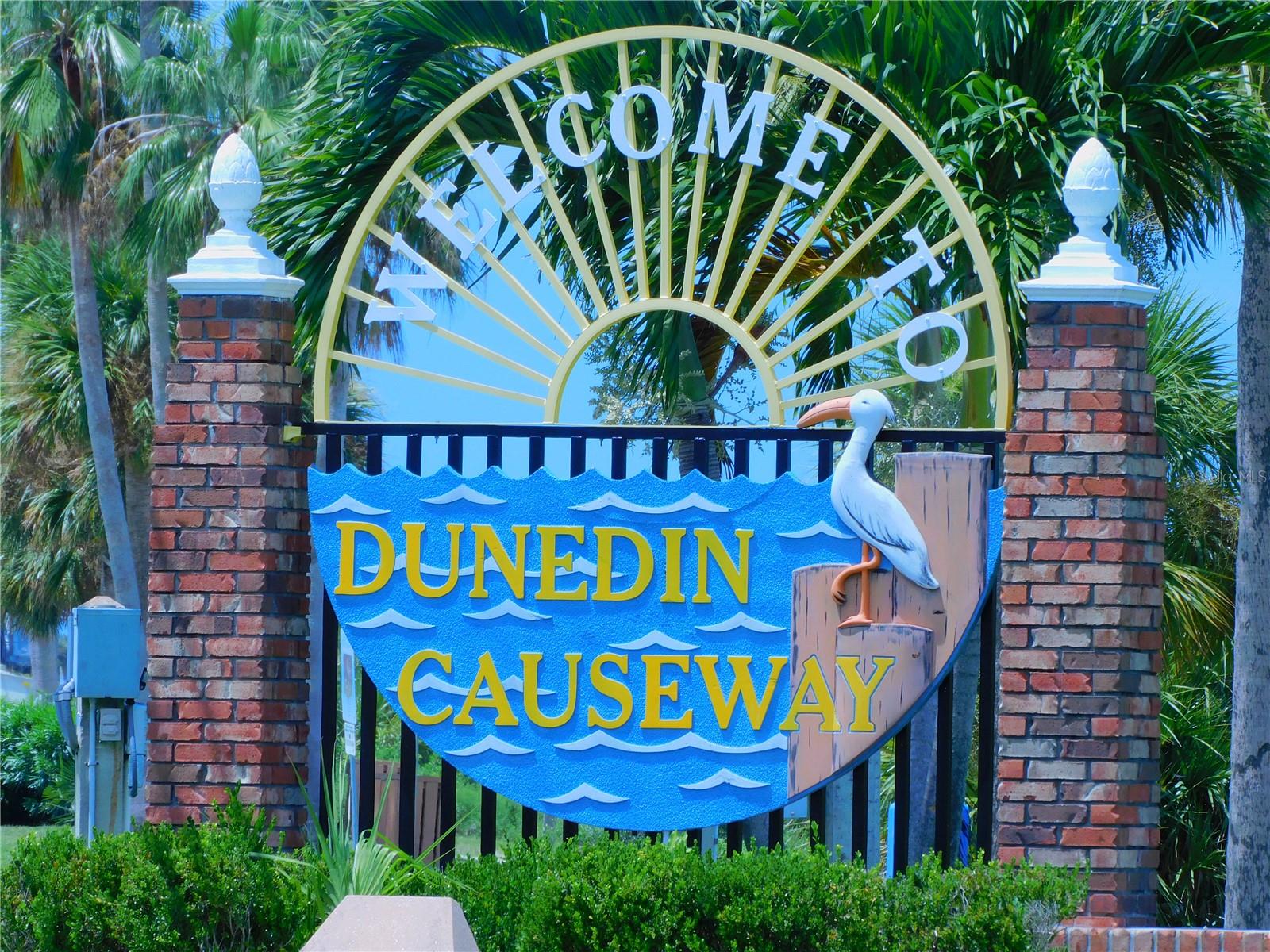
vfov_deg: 4.1
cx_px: 635
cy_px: 476
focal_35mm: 360
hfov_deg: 5.5
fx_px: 13208
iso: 125
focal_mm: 64.5
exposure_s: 1/500
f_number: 5.6
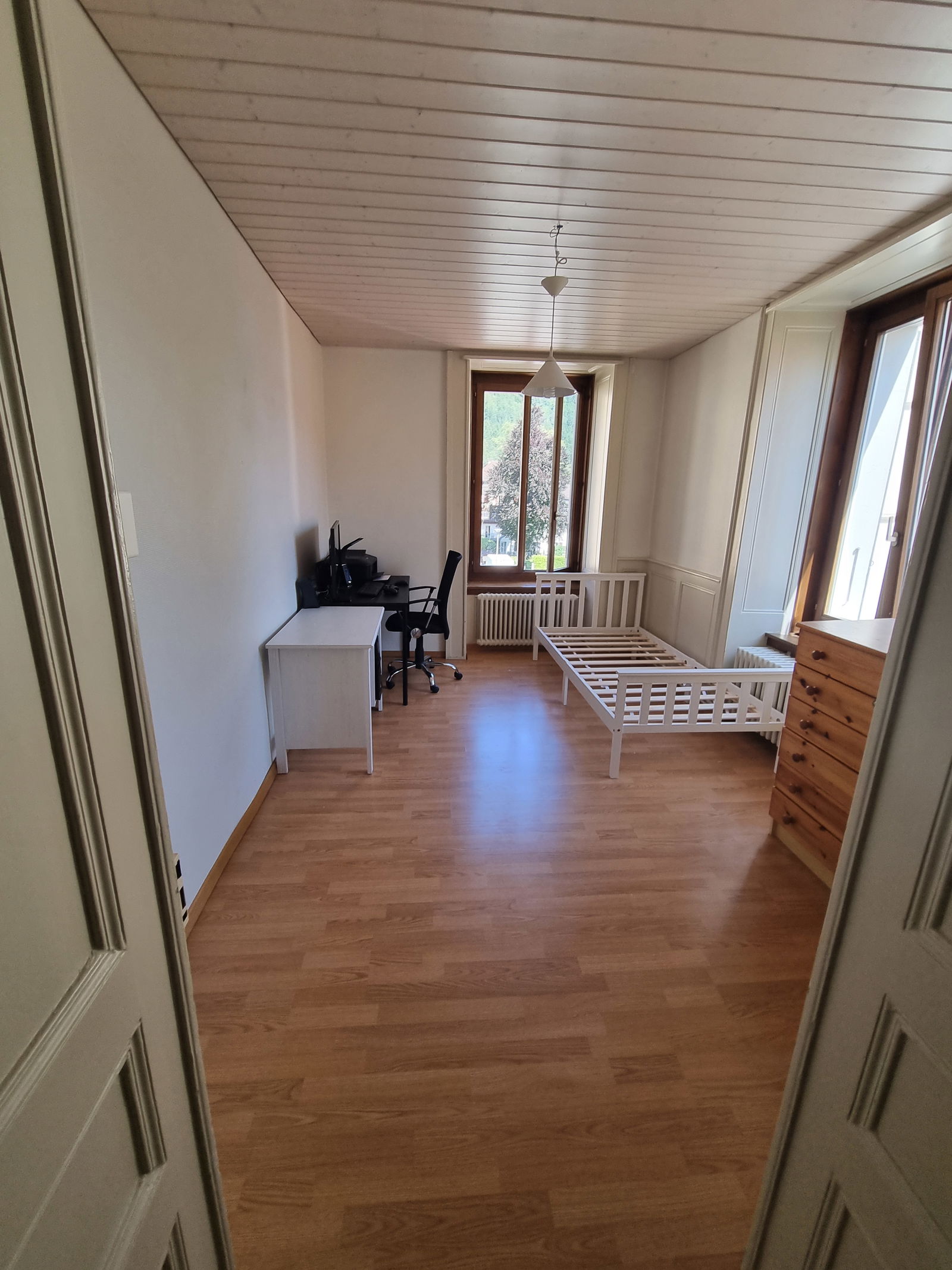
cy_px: 635
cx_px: 476
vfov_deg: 106.2
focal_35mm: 13
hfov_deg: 89.9
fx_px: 477
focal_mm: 2.2
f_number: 2.2
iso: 80
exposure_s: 1/100
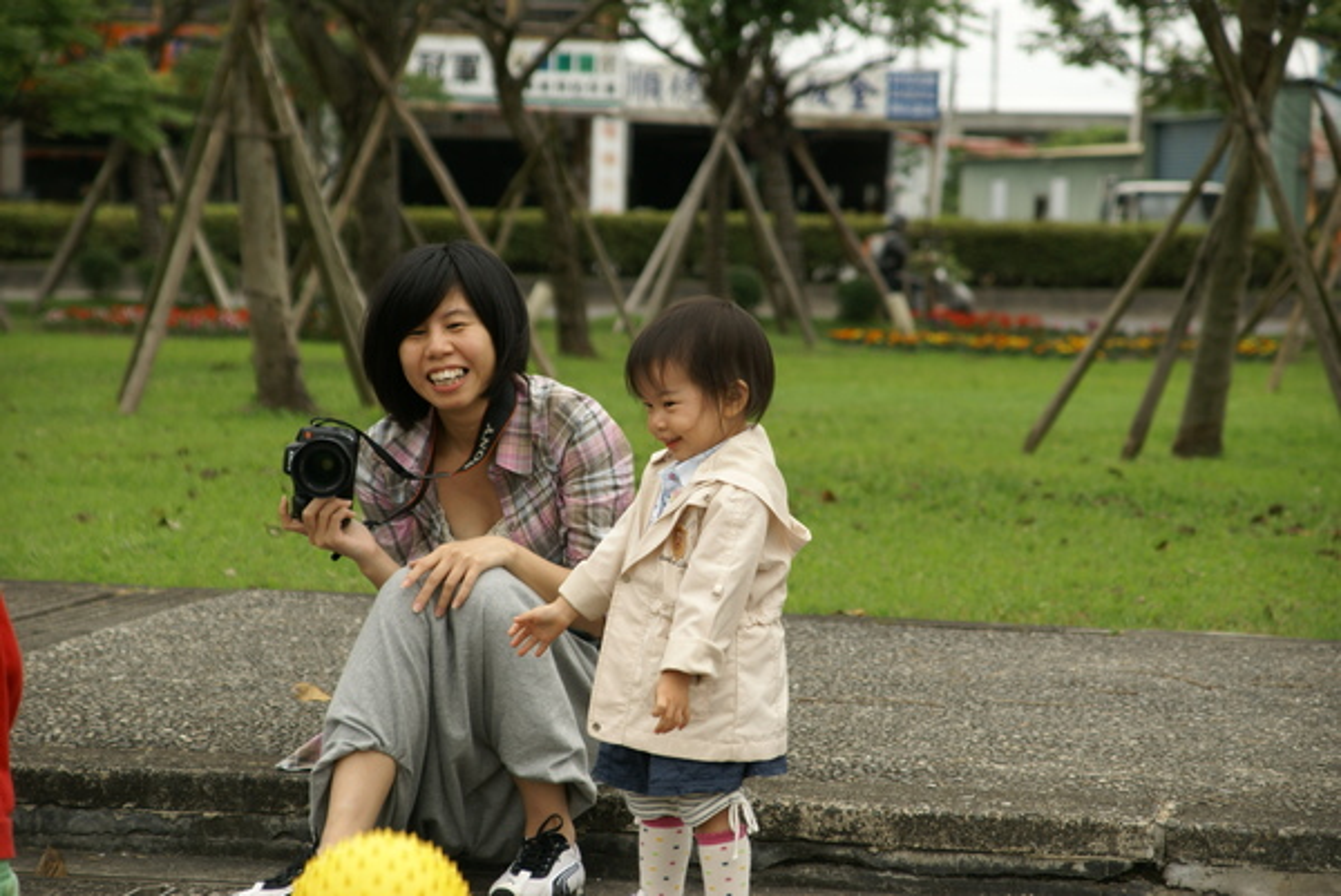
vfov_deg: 11.4
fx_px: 4473
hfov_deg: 17.0
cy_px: 448
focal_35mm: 120
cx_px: 670
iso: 125
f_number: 4.5
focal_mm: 80
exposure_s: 1/125
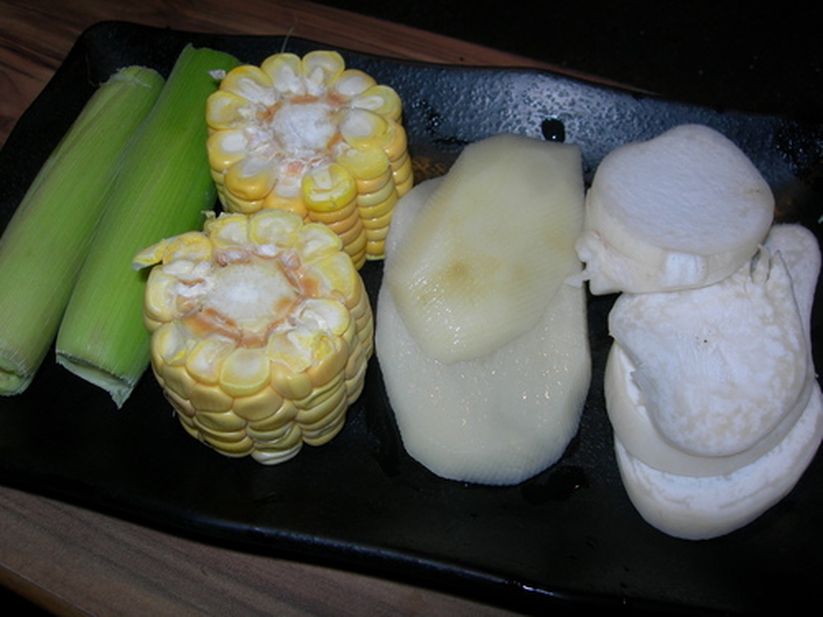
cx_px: 412
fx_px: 903
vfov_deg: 37.7
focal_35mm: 38
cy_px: 308
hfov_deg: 49.0
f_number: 4.8
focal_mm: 7.8
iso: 50
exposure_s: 1/60.1
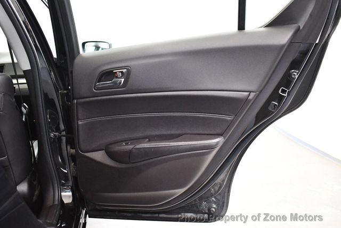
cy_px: 114
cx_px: 170
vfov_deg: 36.9
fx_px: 341
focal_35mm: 36
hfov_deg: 53.1
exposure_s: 1/60
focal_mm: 18
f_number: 3.5
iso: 4500
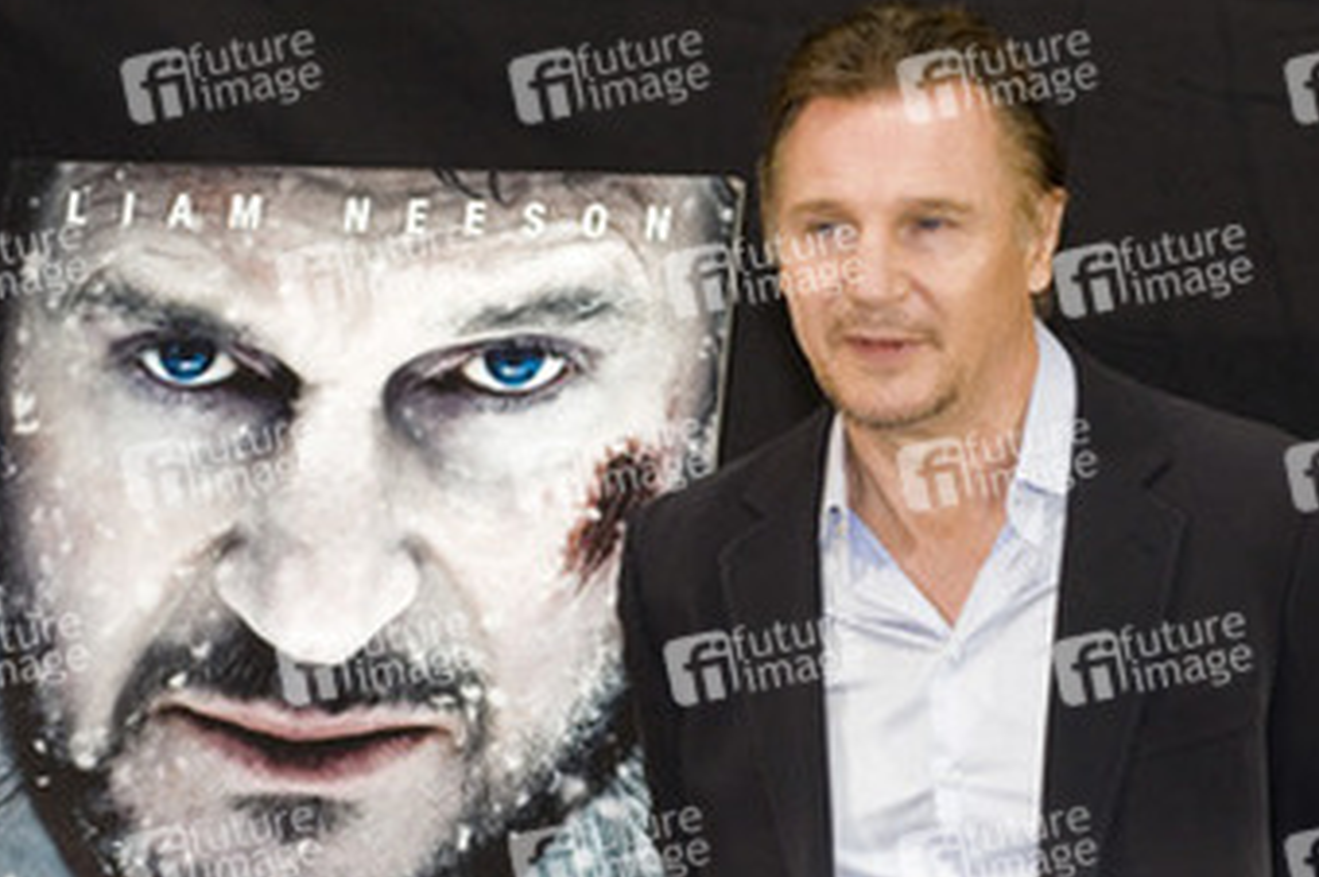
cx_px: 660
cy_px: 563
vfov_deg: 12.9
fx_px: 3880
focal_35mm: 106
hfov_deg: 19.3
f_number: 5
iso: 1600
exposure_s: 1/200
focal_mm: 80
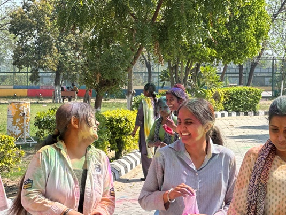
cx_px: 131
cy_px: 156
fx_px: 959
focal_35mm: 116
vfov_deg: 12.8
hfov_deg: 17.0
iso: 32
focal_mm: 9
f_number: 2.8
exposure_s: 1/401
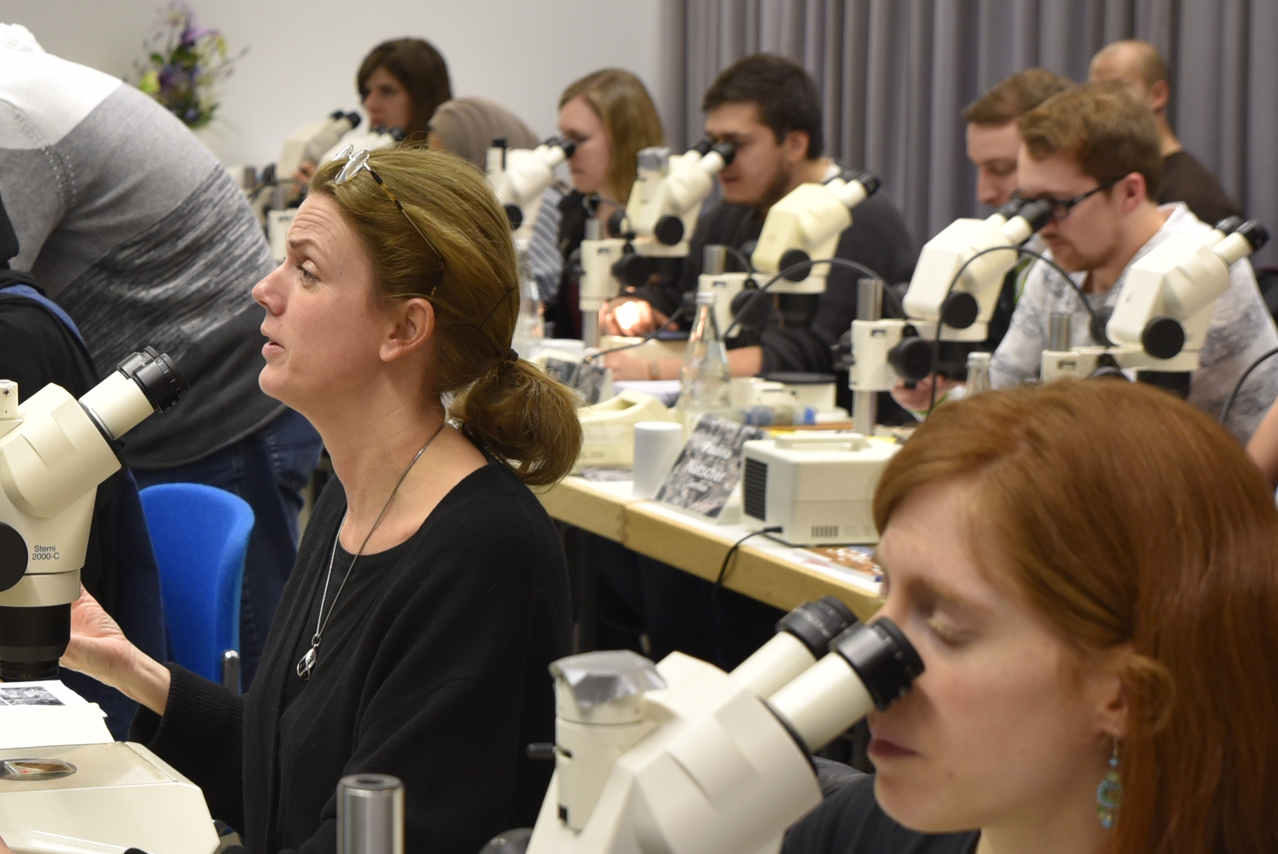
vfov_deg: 13.2
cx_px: -30
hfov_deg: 19.0
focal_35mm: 104
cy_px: 351
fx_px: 3693
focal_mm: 40
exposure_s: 1/60
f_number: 4
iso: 560
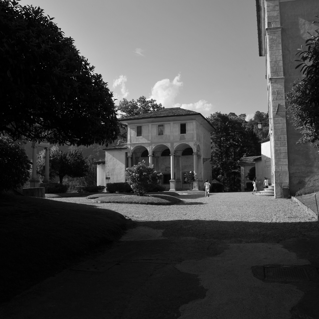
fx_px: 323
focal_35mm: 31
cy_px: 160
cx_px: 172
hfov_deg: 52.5
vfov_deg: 52.5
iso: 200
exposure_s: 1/400
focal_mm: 24
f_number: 10
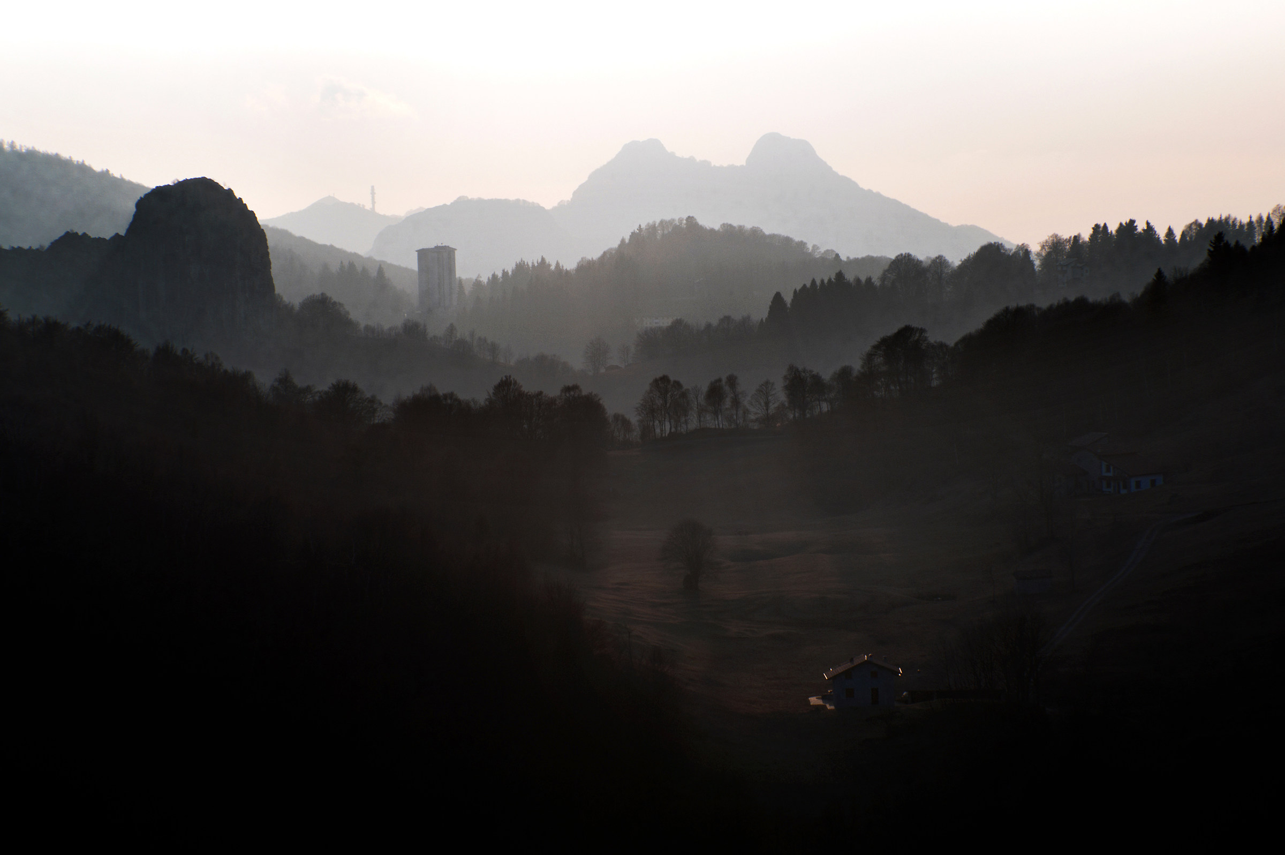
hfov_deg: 17.1
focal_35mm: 120
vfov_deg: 11.4
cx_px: 642
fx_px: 4280
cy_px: 428
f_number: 11
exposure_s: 1/320
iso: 200
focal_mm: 120
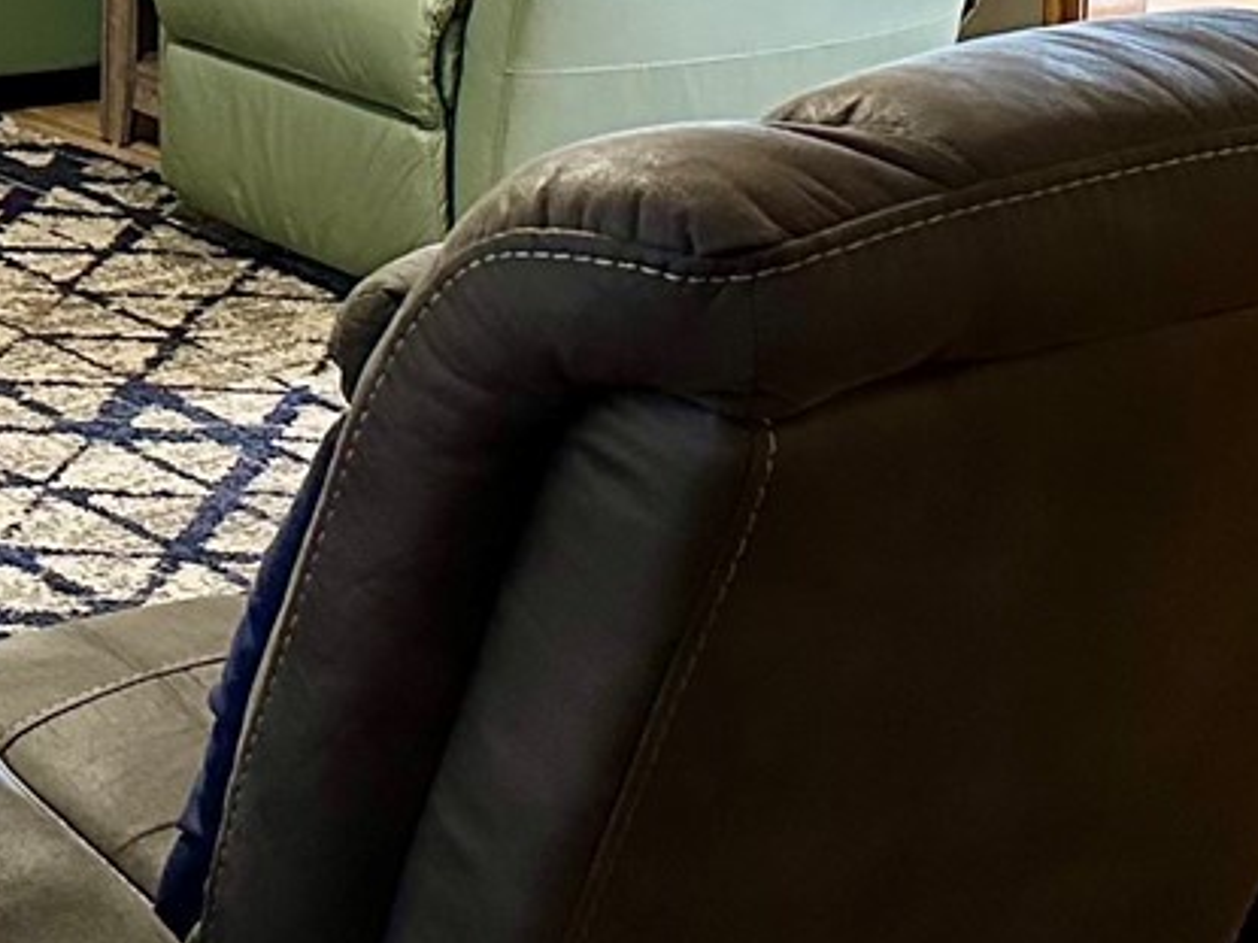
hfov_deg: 17.6
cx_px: 321
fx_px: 4033
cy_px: -334
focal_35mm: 111
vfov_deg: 12.8
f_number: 1.78
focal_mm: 6.86
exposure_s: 1/40
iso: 640
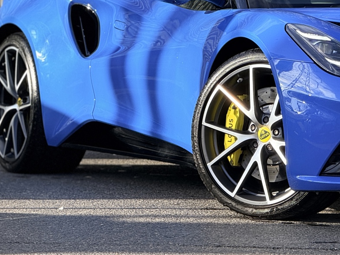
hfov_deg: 7.1
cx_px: 342
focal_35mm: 276
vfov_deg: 5.4
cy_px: 55
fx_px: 2710
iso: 64
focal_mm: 15.66
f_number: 2.8
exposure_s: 1/363
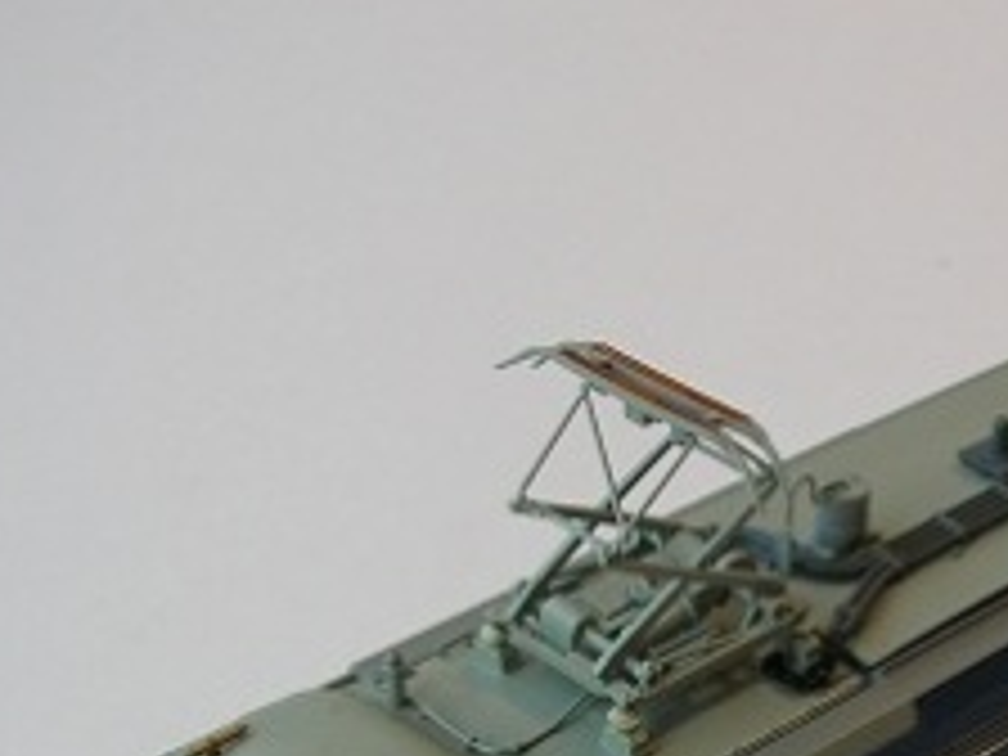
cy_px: 763
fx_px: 2271
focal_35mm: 78
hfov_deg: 24.5
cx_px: 860
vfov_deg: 18.4
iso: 50
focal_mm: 5.8
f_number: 2.8
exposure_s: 1/24.8
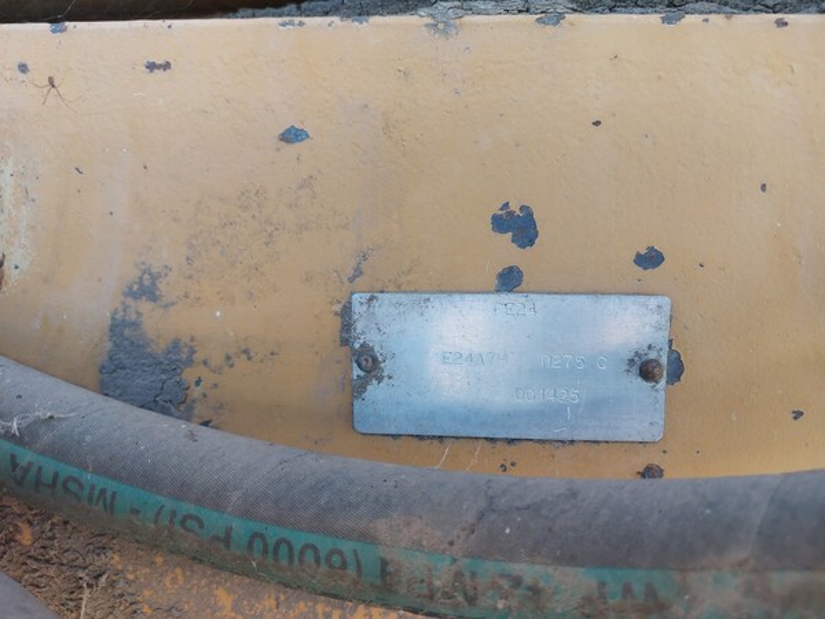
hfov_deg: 69.4
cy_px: 310
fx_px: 596
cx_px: 412
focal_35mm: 25
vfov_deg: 54.9
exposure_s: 1/100
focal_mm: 5.23
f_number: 1.8
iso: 100
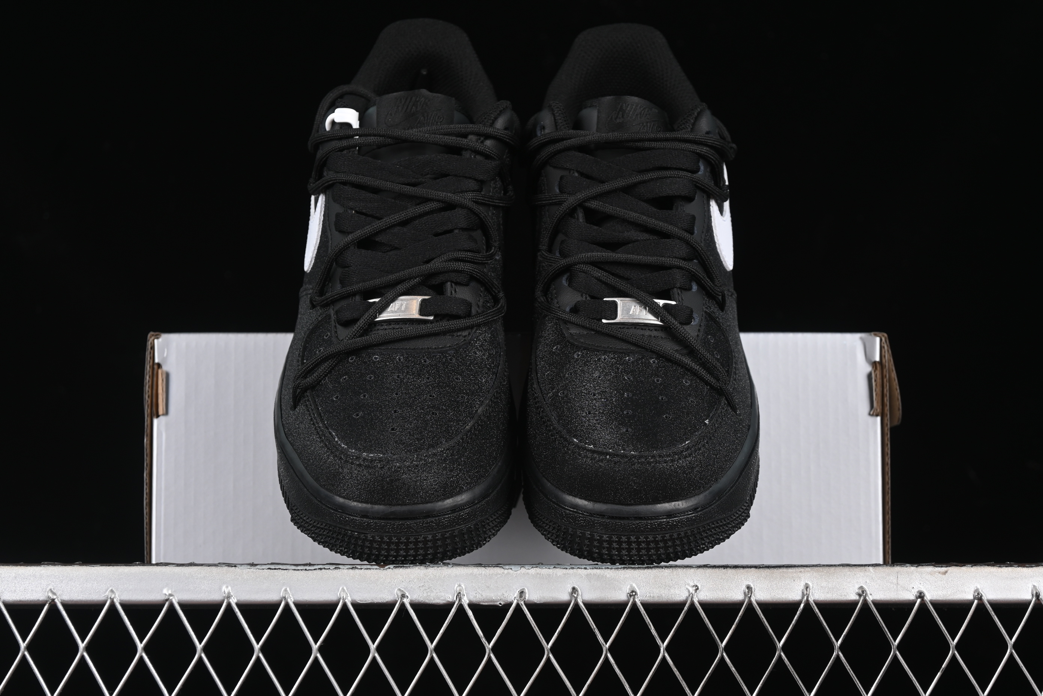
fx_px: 2173
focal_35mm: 75
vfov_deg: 18.2
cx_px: 522
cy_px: 348
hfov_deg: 27.0
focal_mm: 50
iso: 160
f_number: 6.3
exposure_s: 1/50
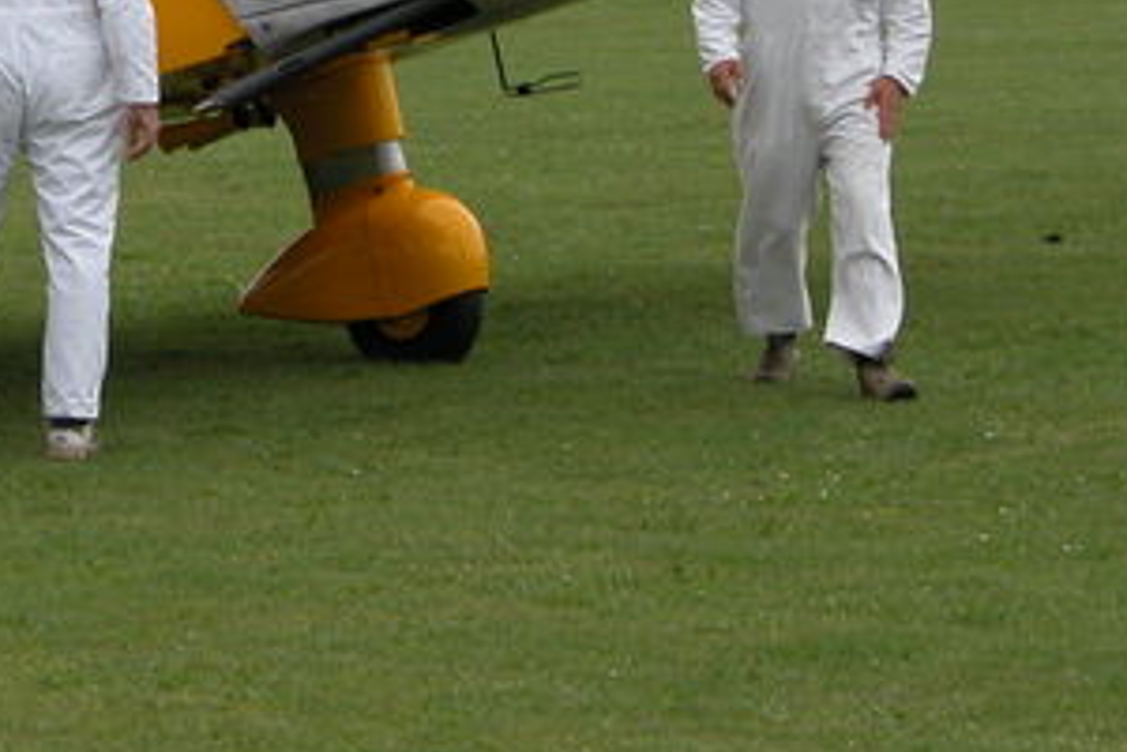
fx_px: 7638
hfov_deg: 8.3
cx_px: -263
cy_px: -147
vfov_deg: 5.6
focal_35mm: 244
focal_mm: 22.3
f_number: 5
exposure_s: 1/450
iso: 100
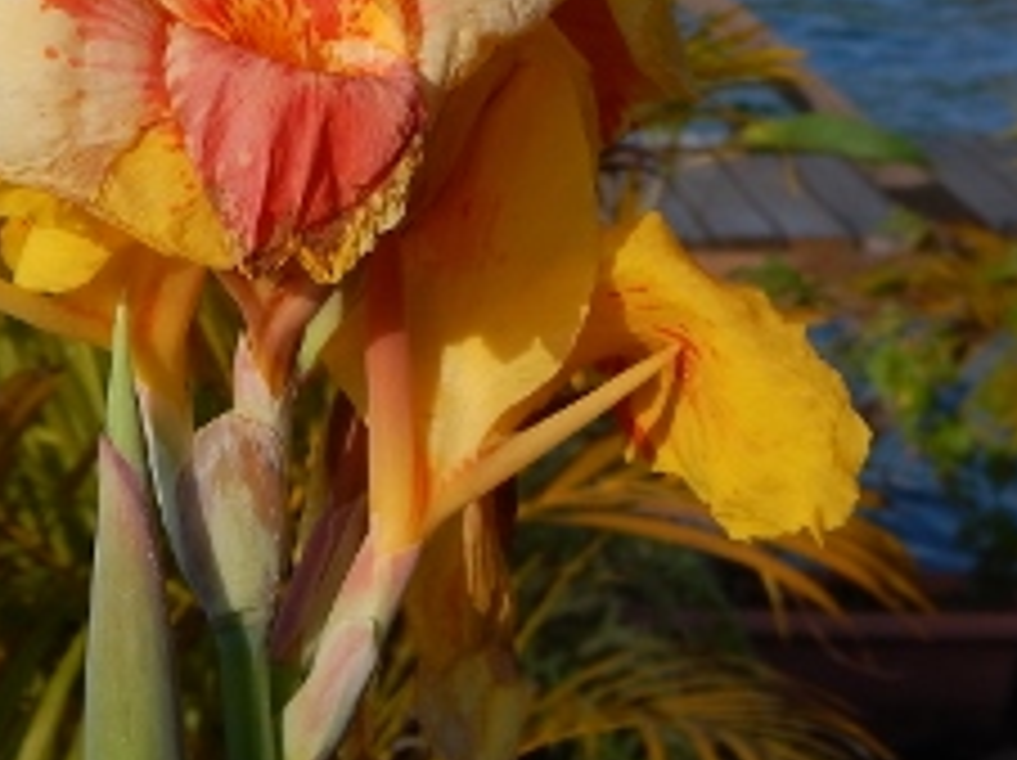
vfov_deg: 10.2
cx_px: 302
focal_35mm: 144
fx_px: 4226
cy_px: -16
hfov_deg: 13.7
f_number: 4.2
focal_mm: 11.7
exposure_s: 1/1250
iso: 125
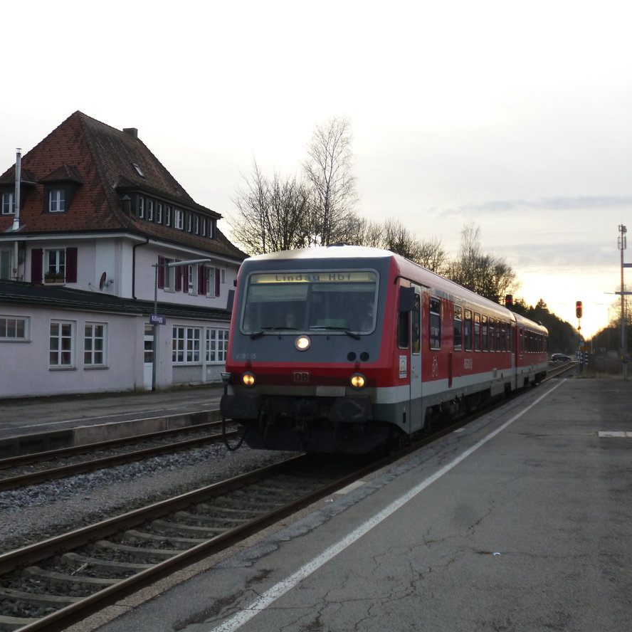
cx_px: 307
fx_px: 888
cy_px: 315
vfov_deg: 39.2
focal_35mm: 43
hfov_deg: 39.2
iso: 160
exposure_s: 1/160
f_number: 3.1
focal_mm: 6.4
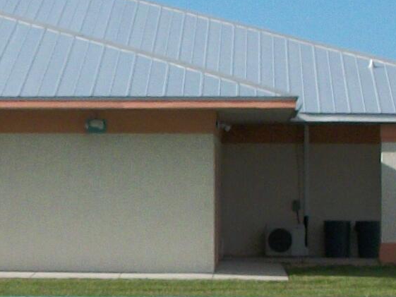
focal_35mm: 171
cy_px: 202
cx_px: -49
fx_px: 1957
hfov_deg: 11.4
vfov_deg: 8.7
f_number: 8.8
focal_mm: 5.7
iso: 80
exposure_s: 1/320
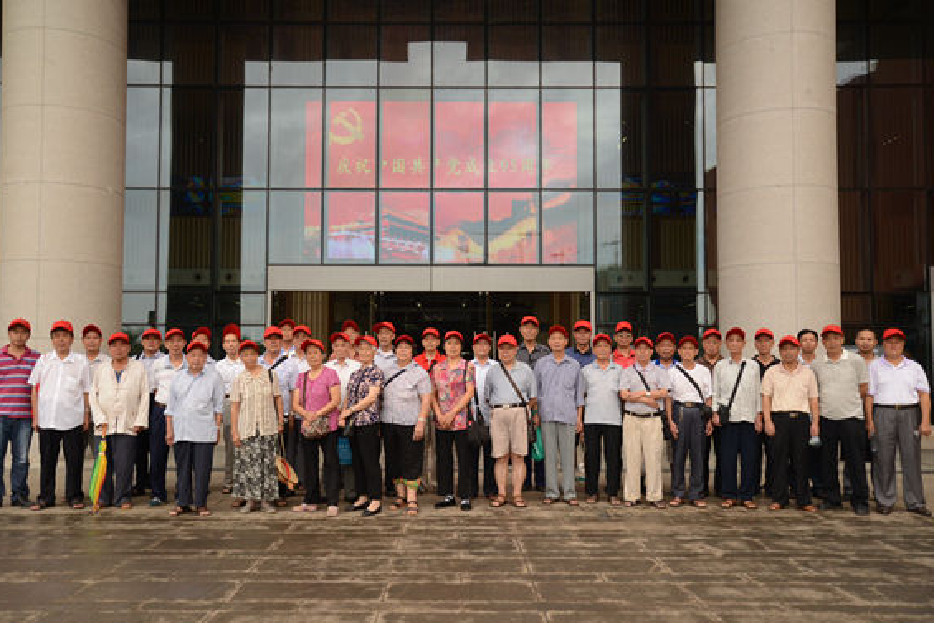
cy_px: 305
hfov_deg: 55.8
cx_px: 451
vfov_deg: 38.9
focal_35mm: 34
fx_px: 882
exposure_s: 1/3200
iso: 1600
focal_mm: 32
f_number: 4
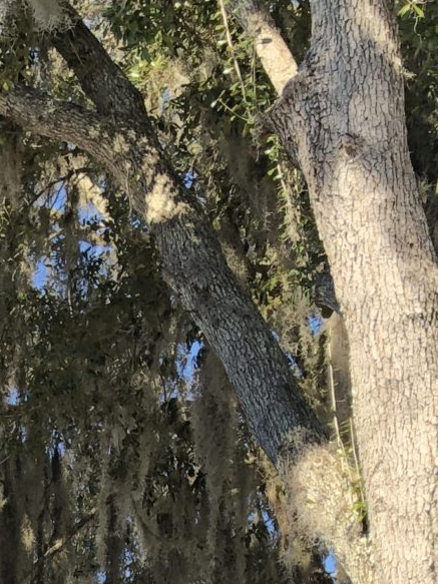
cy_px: 1164
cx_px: -494
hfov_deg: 10.8
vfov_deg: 13.7
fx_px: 2076
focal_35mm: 123
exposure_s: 1/249
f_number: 1.8
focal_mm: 3.99
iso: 20
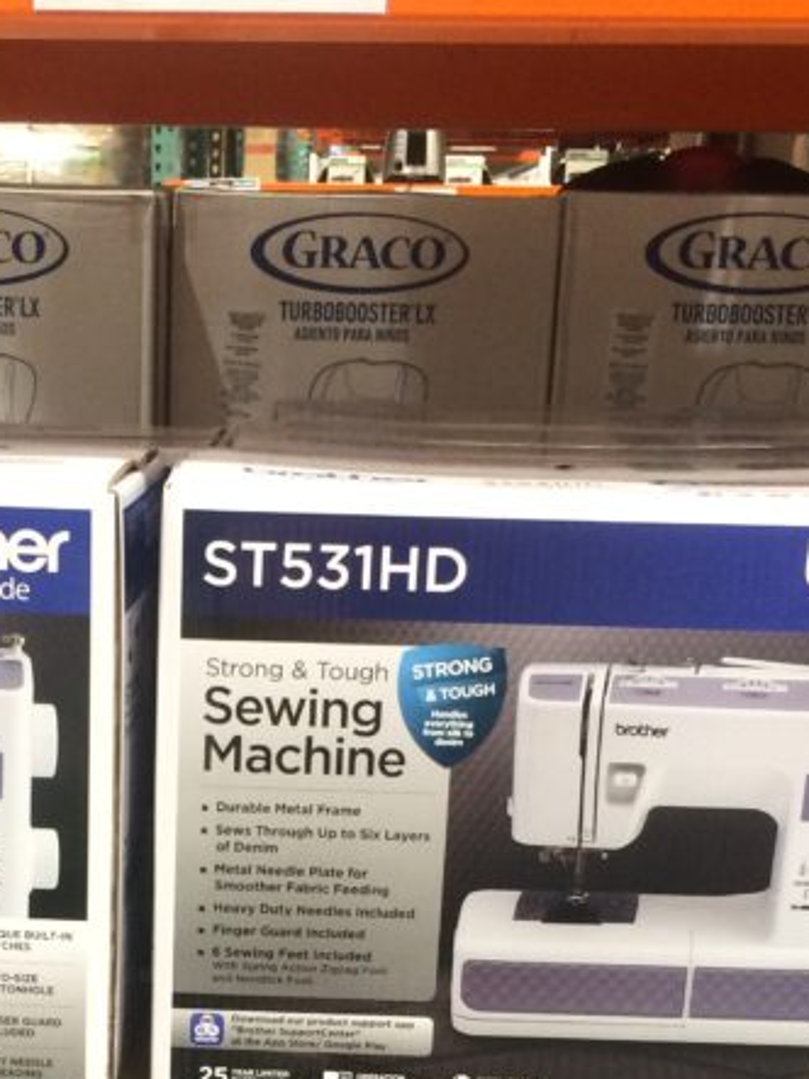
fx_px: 2089
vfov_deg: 27.6
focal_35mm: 67
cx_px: 200
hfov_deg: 21.7
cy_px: 1028
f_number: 2.2
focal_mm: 4.15
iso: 125
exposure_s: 1/30
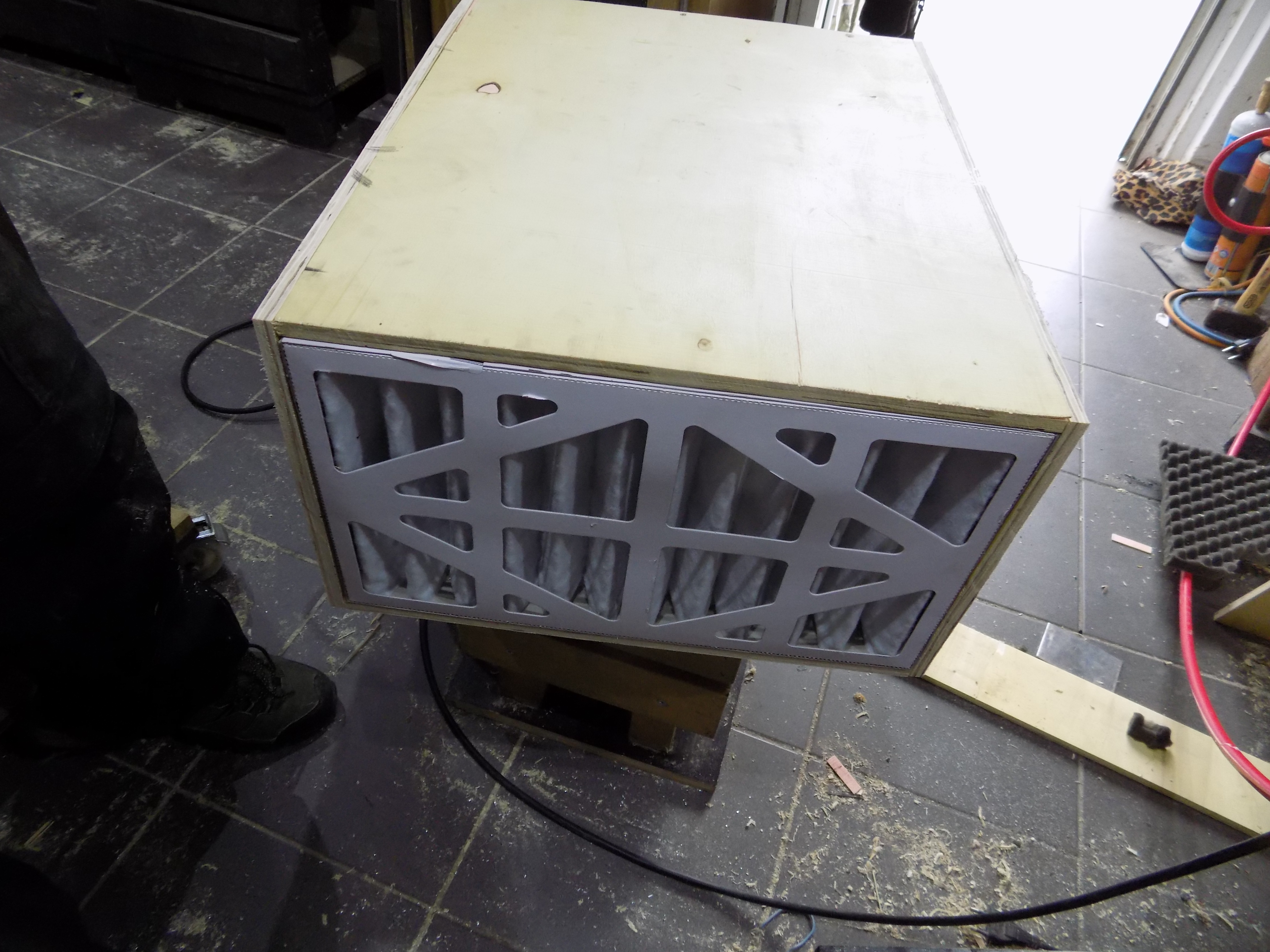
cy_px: 476
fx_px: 844
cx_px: 635
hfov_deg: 73.9
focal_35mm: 23
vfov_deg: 58.9
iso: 220
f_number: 3.1
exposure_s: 1/30
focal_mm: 4
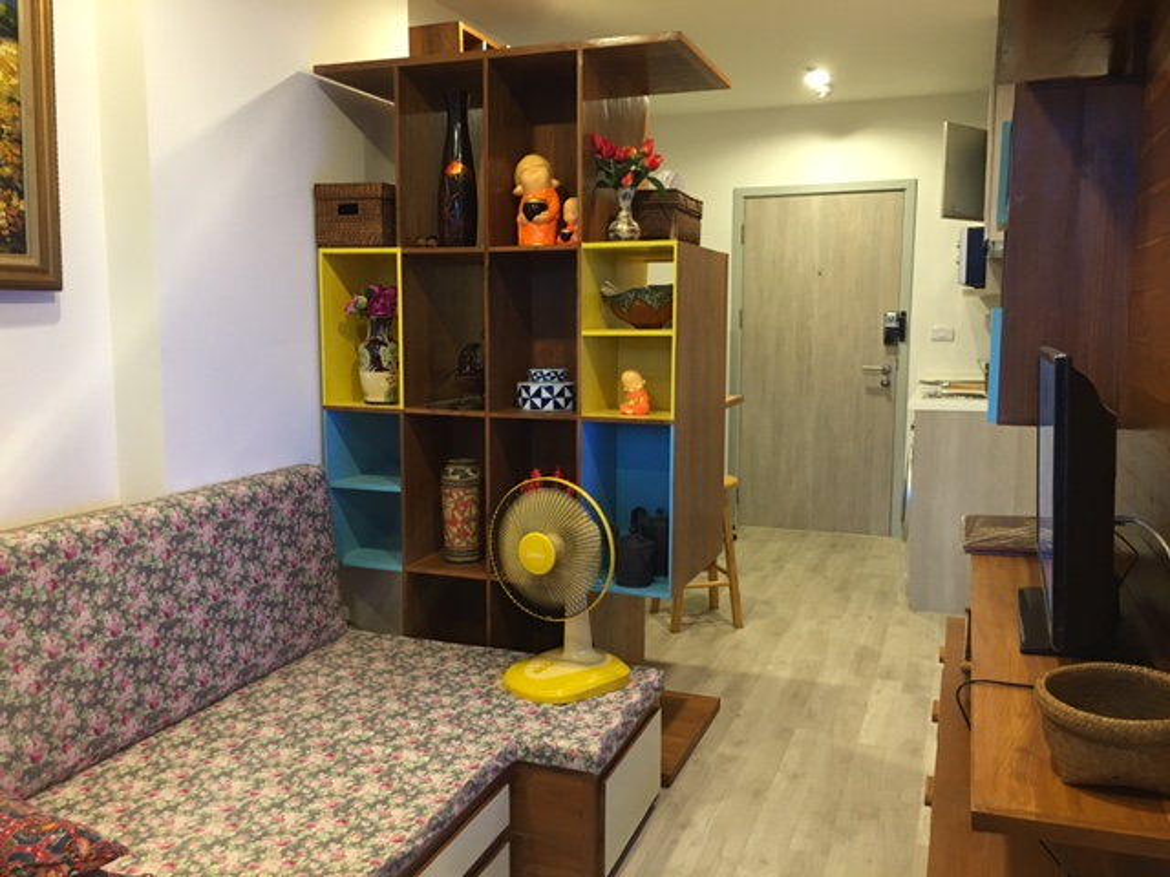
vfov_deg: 48.2
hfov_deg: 61.7
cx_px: 585
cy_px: 438
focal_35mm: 29
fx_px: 980
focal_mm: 4.15
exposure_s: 1/10
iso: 80
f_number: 2.2
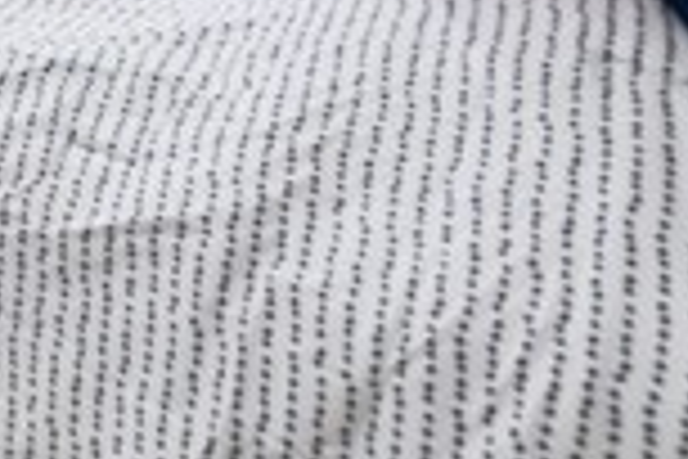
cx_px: -594
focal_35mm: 67
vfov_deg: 15.7
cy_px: -477
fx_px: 1280
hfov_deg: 20.2
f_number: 8
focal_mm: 16
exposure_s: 1/6
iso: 320
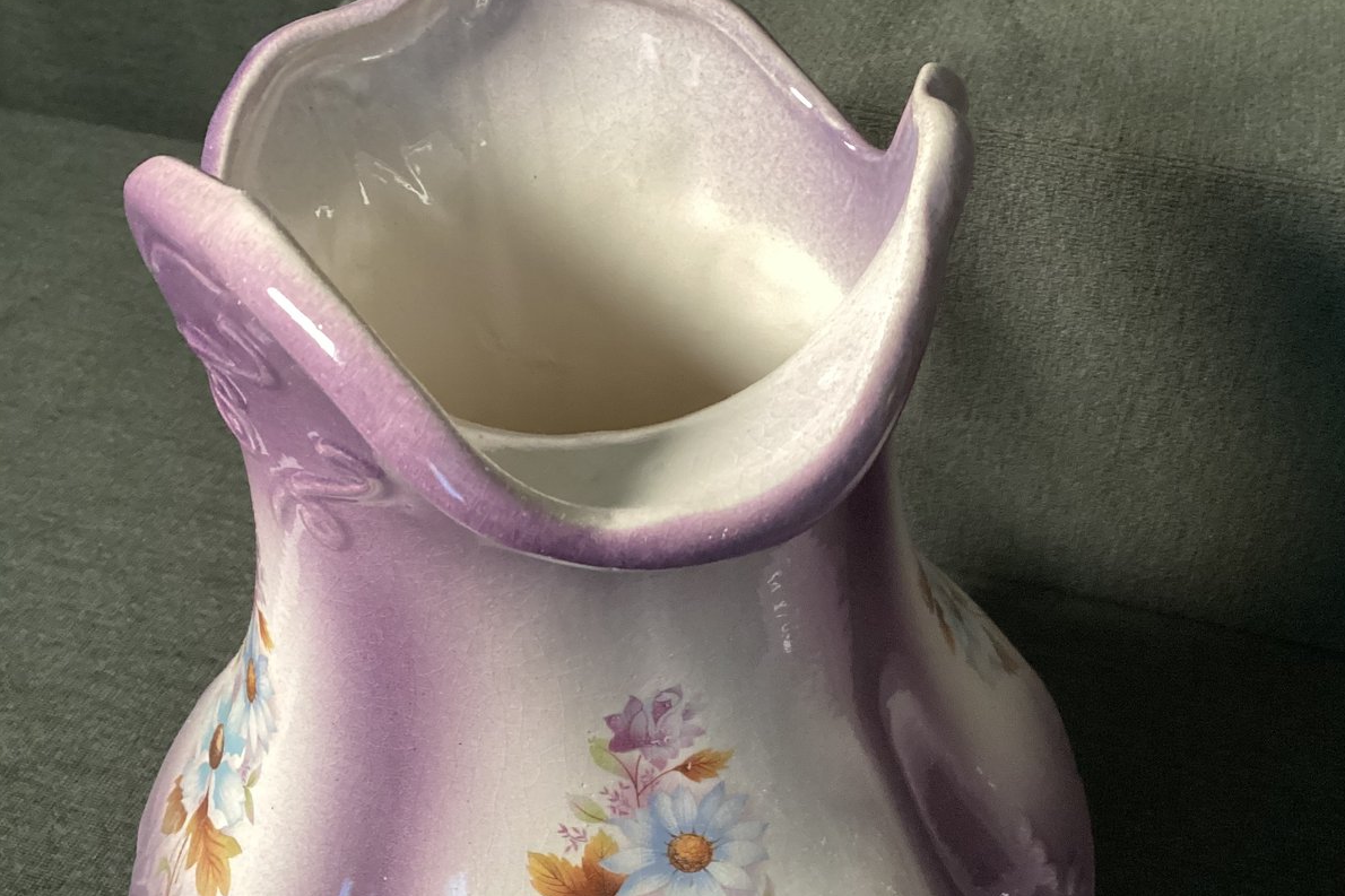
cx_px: 779
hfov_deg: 47.2
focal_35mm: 41
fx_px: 1531
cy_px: 501
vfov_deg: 32.6
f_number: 2.4
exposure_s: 1/60
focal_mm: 3.3
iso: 250
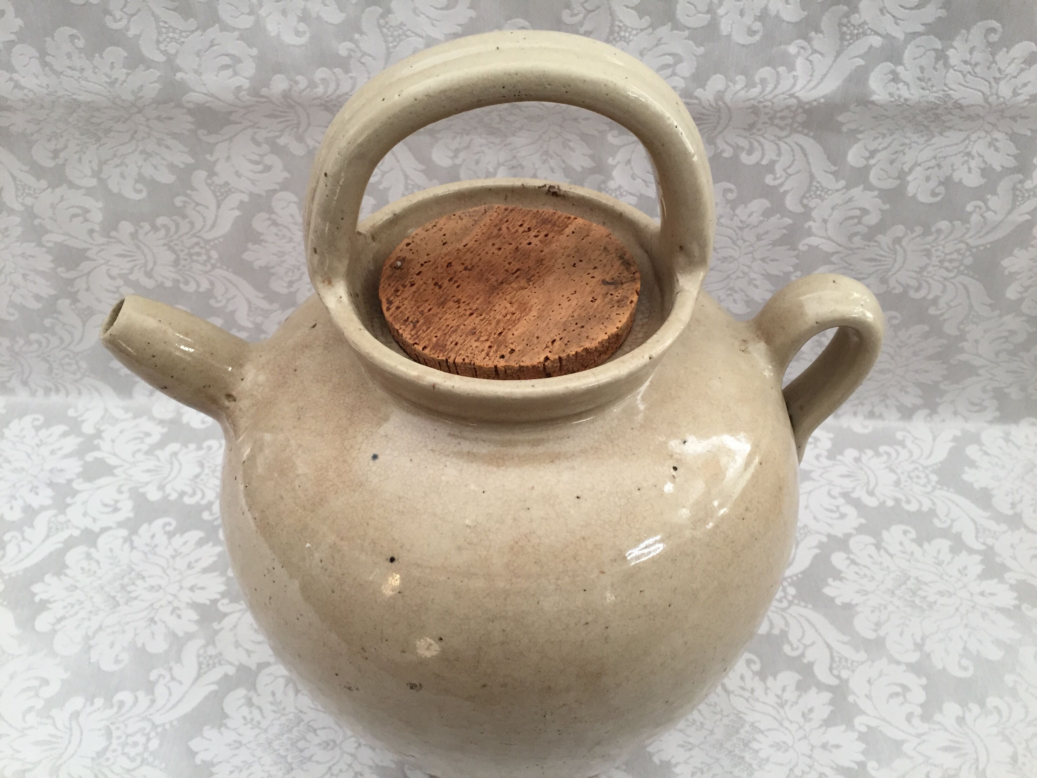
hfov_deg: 61.7
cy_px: 389
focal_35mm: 29
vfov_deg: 48.2
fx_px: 869
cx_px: 518
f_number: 2.2
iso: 64
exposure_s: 1/33
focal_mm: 4.15
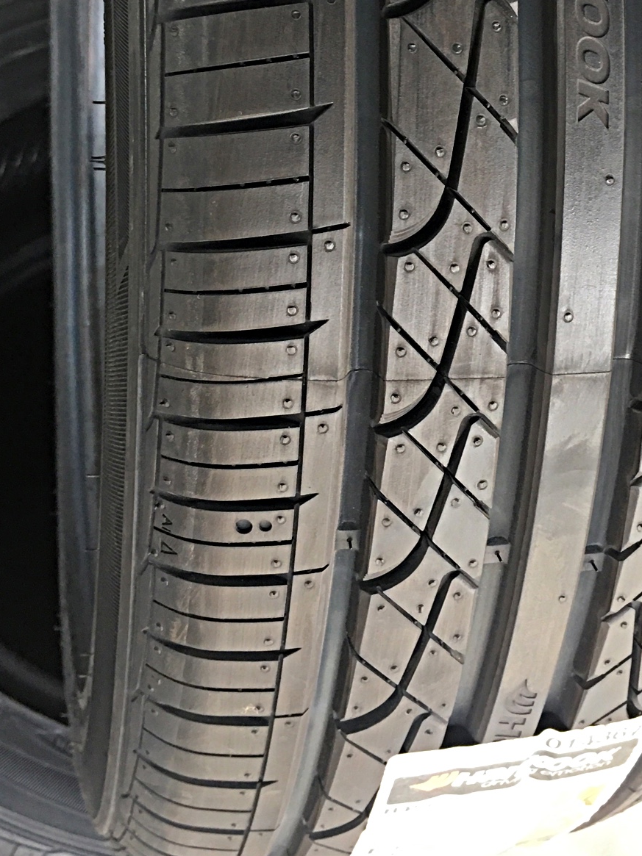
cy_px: 200
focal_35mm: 51
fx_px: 1262
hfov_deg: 28.4
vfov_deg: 36.5
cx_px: 409
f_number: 2.2
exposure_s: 1/17
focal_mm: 4.15
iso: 64
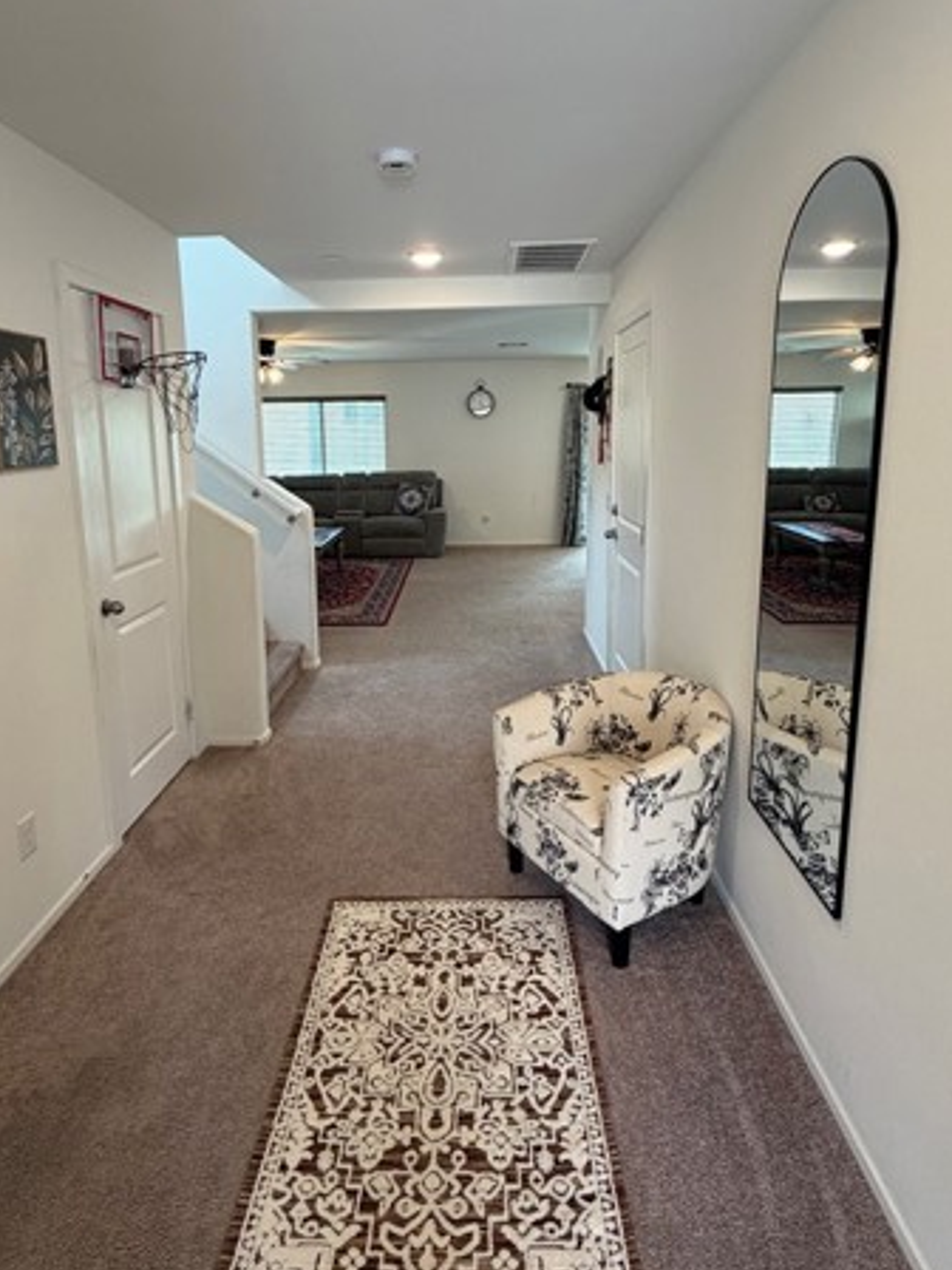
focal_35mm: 20
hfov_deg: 65.9
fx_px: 733
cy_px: 556
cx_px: 445
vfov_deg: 81.4
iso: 250
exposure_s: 1/120
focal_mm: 2.22
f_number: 2.2
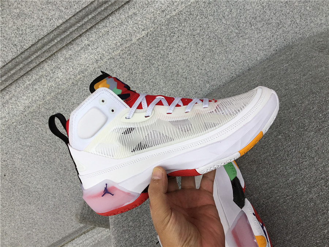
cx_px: 164
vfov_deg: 45.4
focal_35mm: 31
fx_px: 295
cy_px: 124
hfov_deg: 58.4
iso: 25
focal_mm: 3.3
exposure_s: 1/124
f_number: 2.4
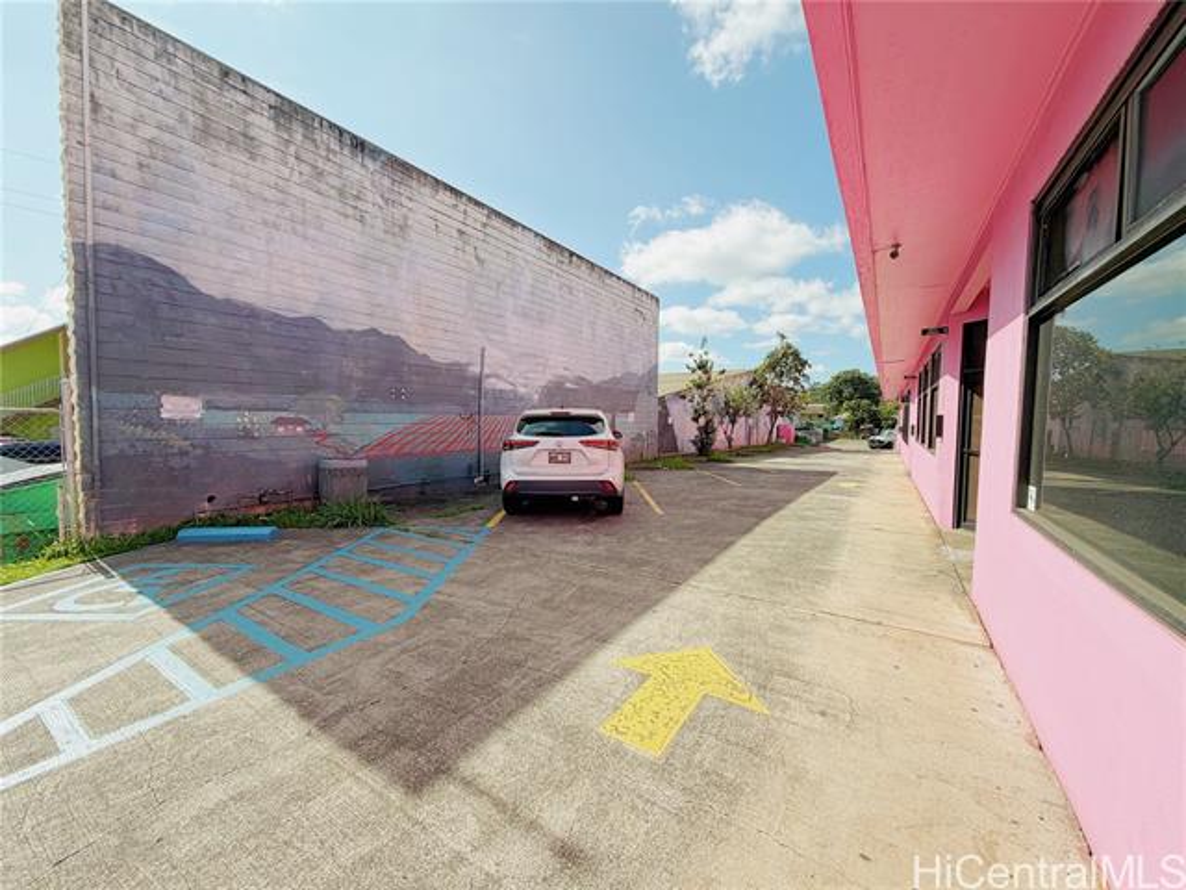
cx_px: 593
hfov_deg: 102.1
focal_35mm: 14
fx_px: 480
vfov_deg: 85.7
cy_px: 445
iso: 20
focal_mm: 2.22
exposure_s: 1/914
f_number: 2.2
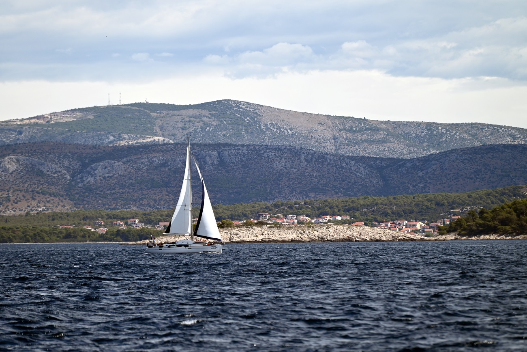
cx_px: 264
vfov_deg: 4.6
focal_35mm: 300
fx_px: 4392
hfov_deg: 6.9
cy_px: 176
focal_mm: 300
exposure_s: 1/1000
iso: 140
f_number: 5.6
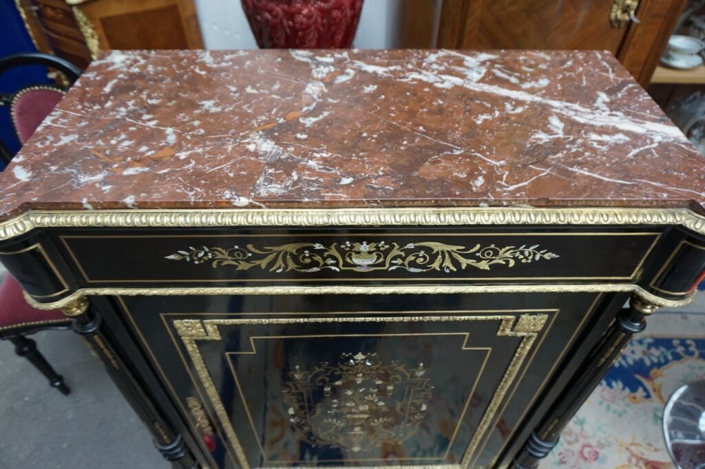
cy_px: 234
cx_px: 352
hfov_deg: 73.8
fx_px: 470
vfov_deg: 53.1
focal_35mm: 24
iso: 320
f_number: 4
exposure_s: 1/60
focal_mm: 16
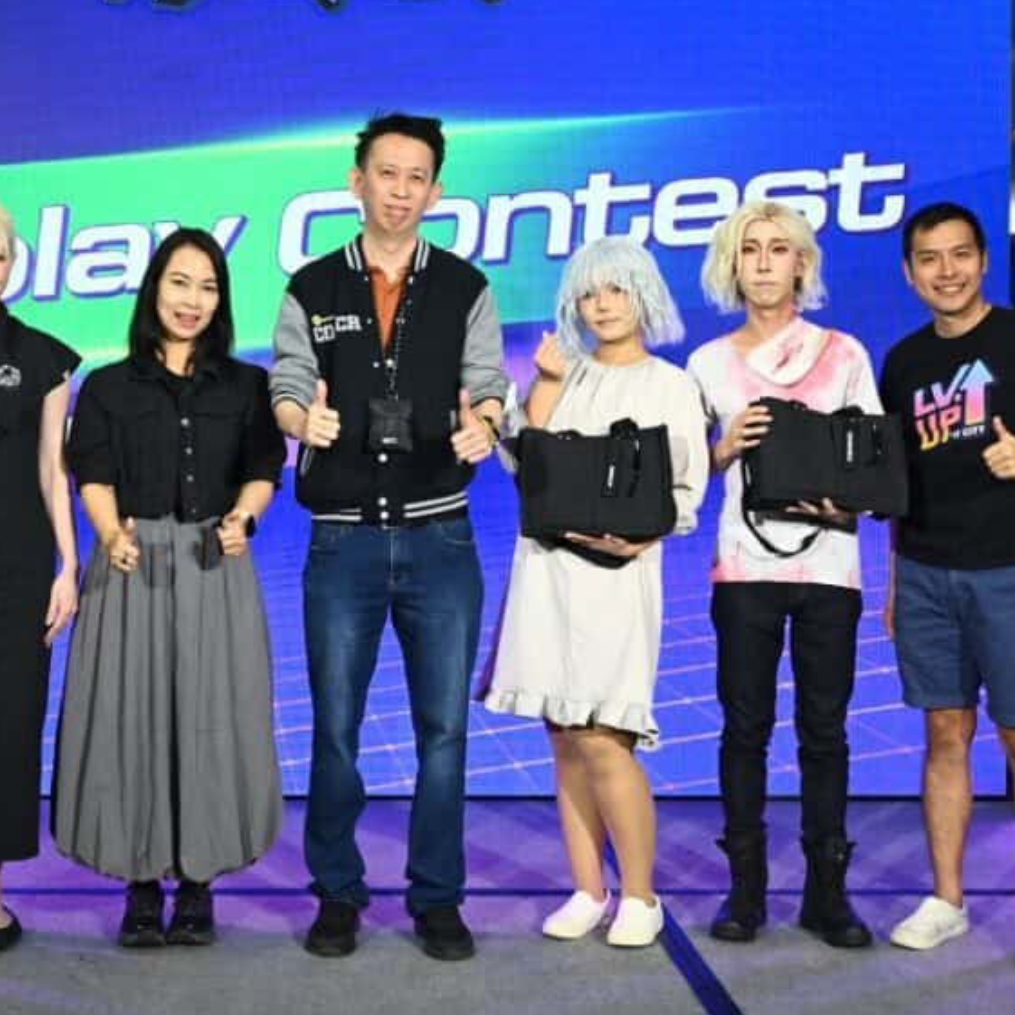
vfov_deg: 27.7
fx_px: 2057
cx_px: 369
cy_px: 405
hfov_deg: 27.6
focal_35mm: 62
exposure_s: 1/320
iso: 400
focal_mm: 40
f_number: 2.5
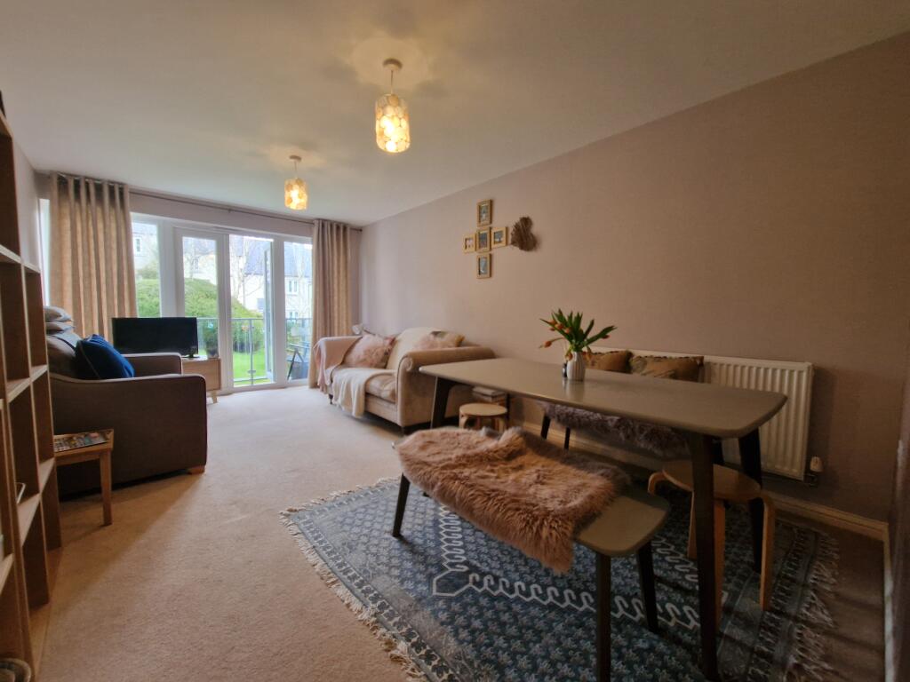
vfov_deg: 89.9
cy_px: 341
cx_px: 455
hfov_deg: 106.2
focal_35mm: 13
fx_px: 342
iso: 320
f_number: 2.2
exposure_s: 1/50
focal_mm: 2.2
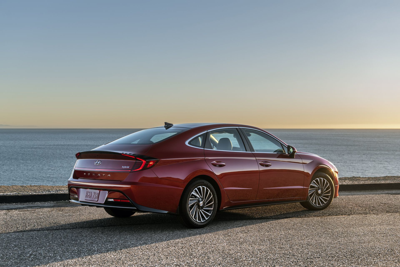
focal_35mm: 48
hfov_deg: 41.1
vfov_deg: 28.1
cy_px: 134
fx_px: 533
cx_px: 200
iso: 64
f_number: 5
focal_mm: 48
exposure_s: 1/40
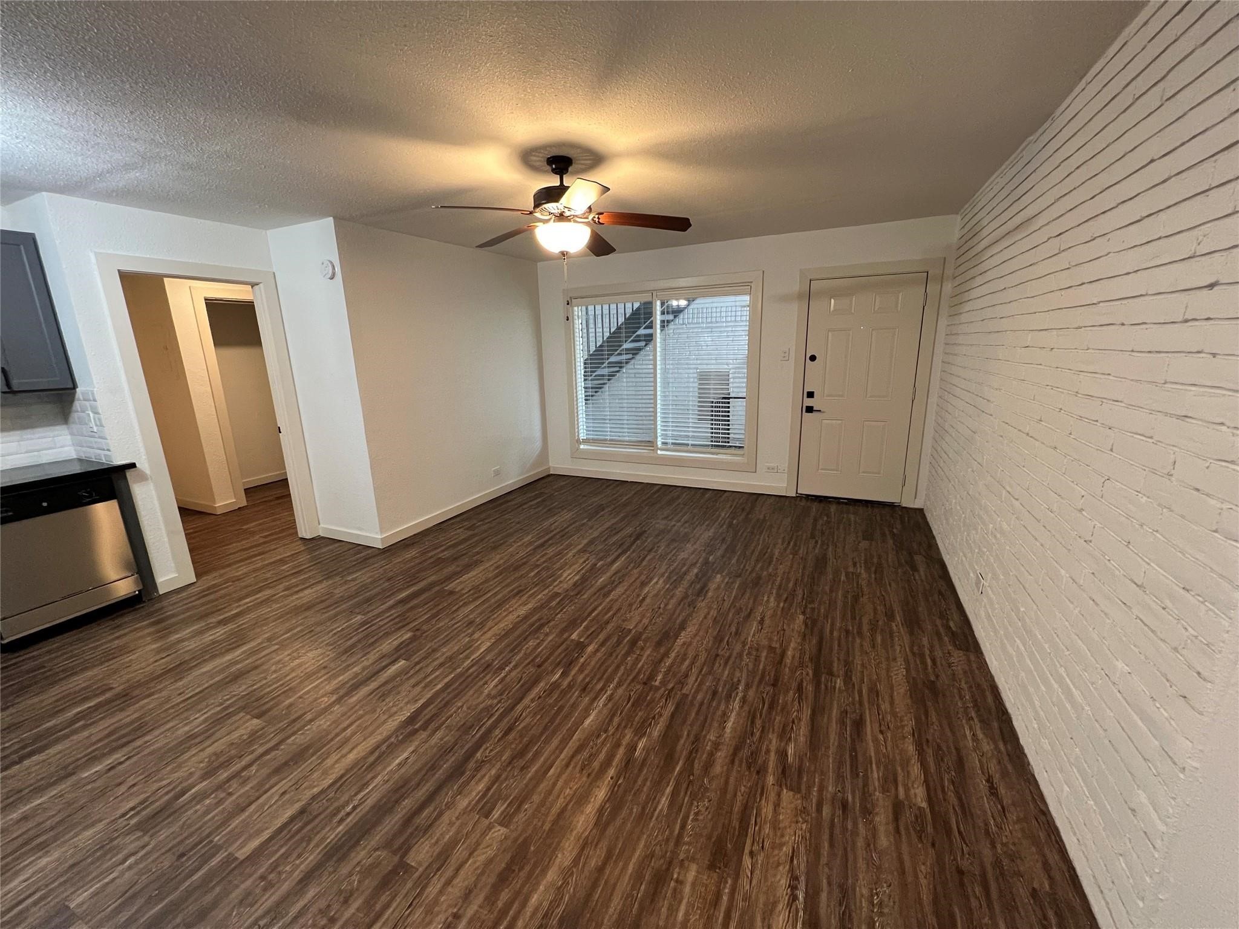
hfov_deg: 106.2
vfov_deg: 89.9
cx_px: 620
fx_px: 465
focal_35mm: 13
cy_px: 464
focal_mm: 1.57
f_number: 1.8
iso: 400
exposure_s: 1/60
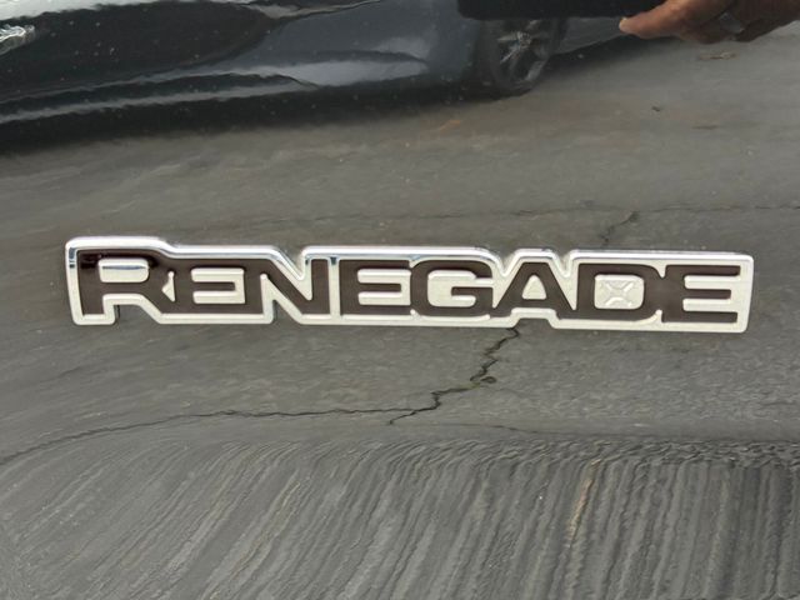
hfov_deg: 39.7
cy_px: 300
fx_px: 1109
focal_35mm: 48
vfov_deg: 30.3
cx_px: 400
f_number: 1.78
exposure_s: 1/96
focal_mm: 6.76
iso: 160
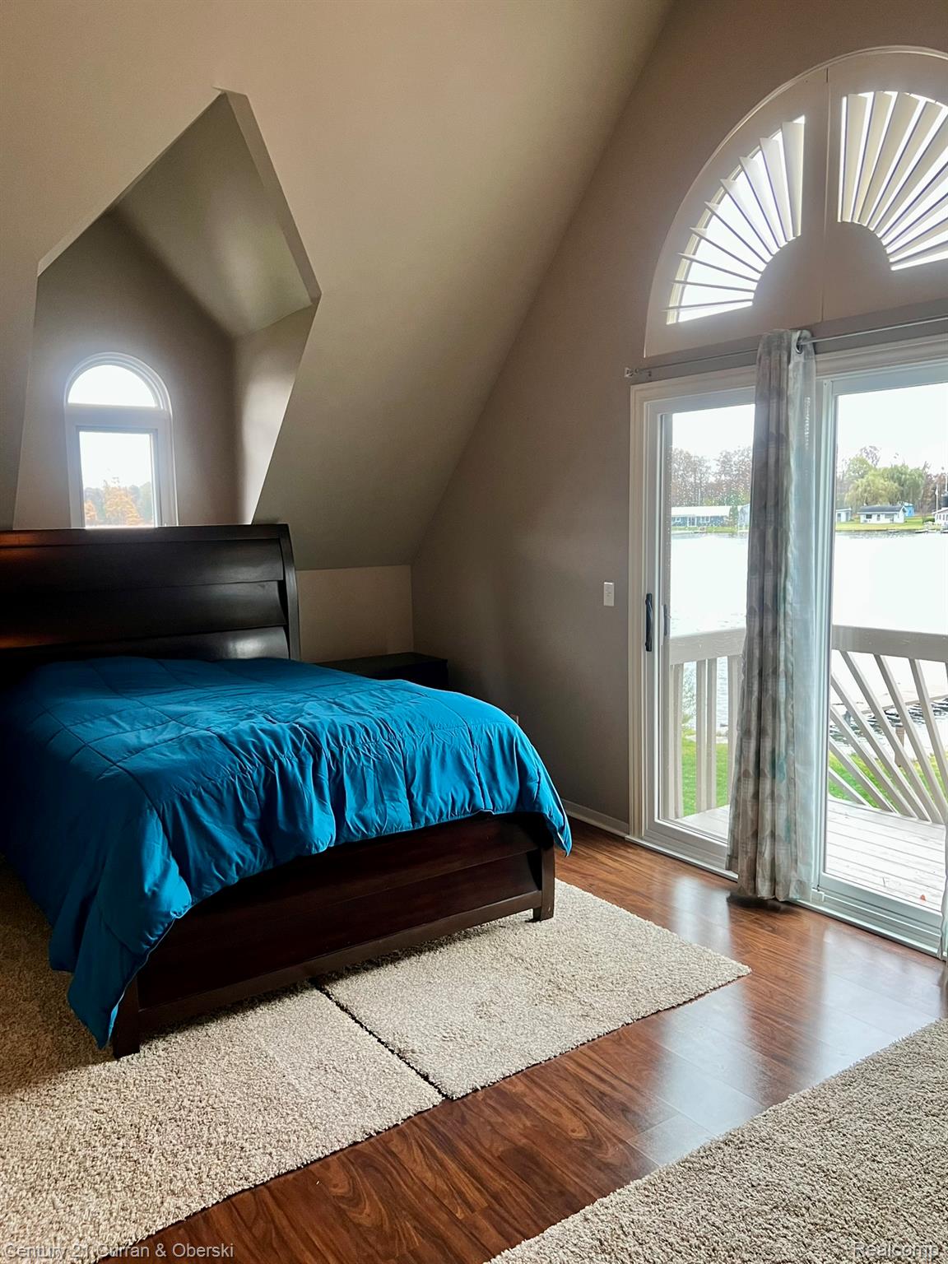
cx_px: 474
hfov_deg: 53.1
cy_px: 632
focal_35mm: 26
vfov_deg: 67.3
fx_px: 949
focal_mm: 5.7
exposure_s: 1/60
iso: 200
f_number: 1.5
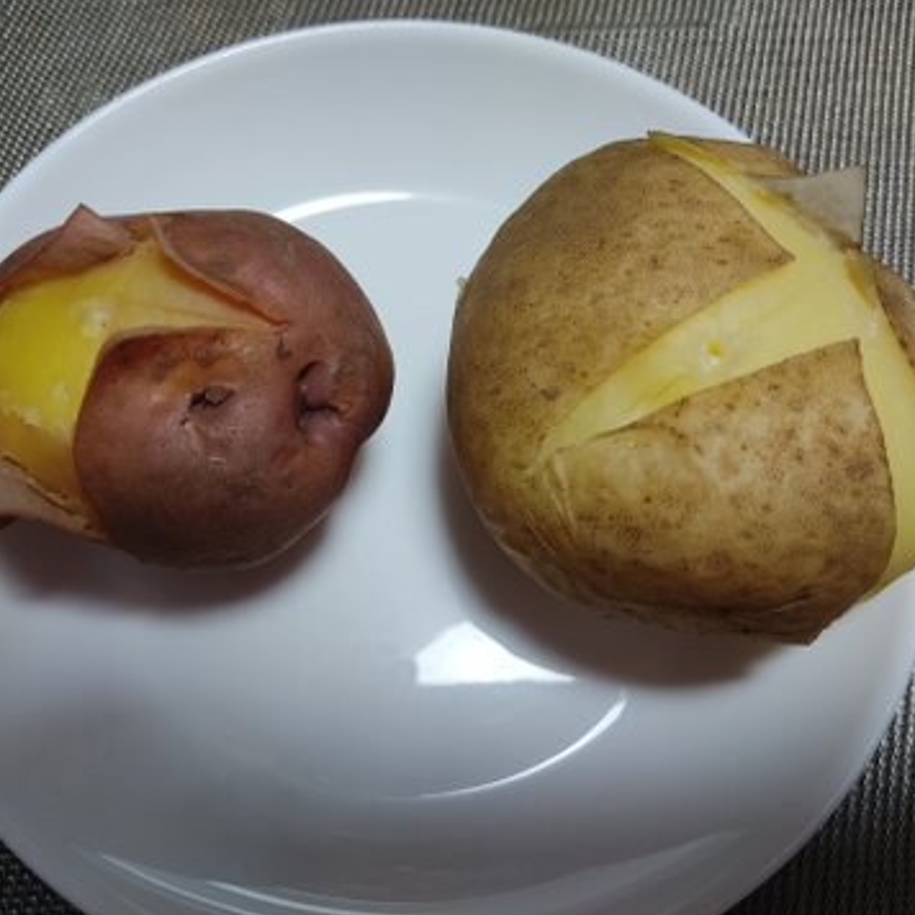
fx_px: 927
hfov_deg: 52.5
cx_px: 452
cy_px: 458
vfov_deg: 52.5
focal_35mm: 31
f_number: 1.79
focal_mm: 4.74
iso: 211
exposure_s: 1/33
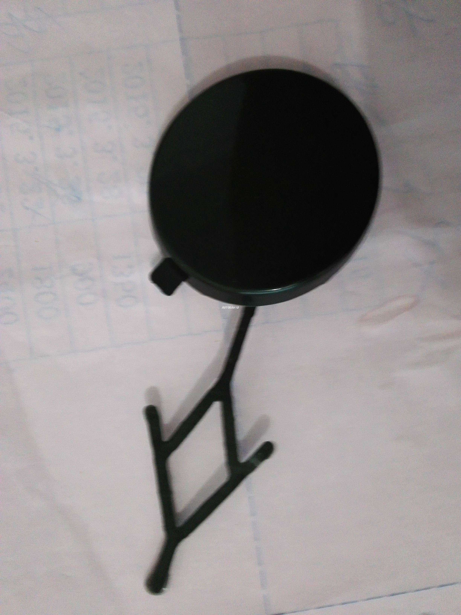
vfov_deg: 61.7
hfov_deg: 48.2
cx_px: 230
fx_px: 515
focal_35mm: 29
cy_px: 308
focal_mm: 3.8
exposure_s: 1/33.3
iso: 400
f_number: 2
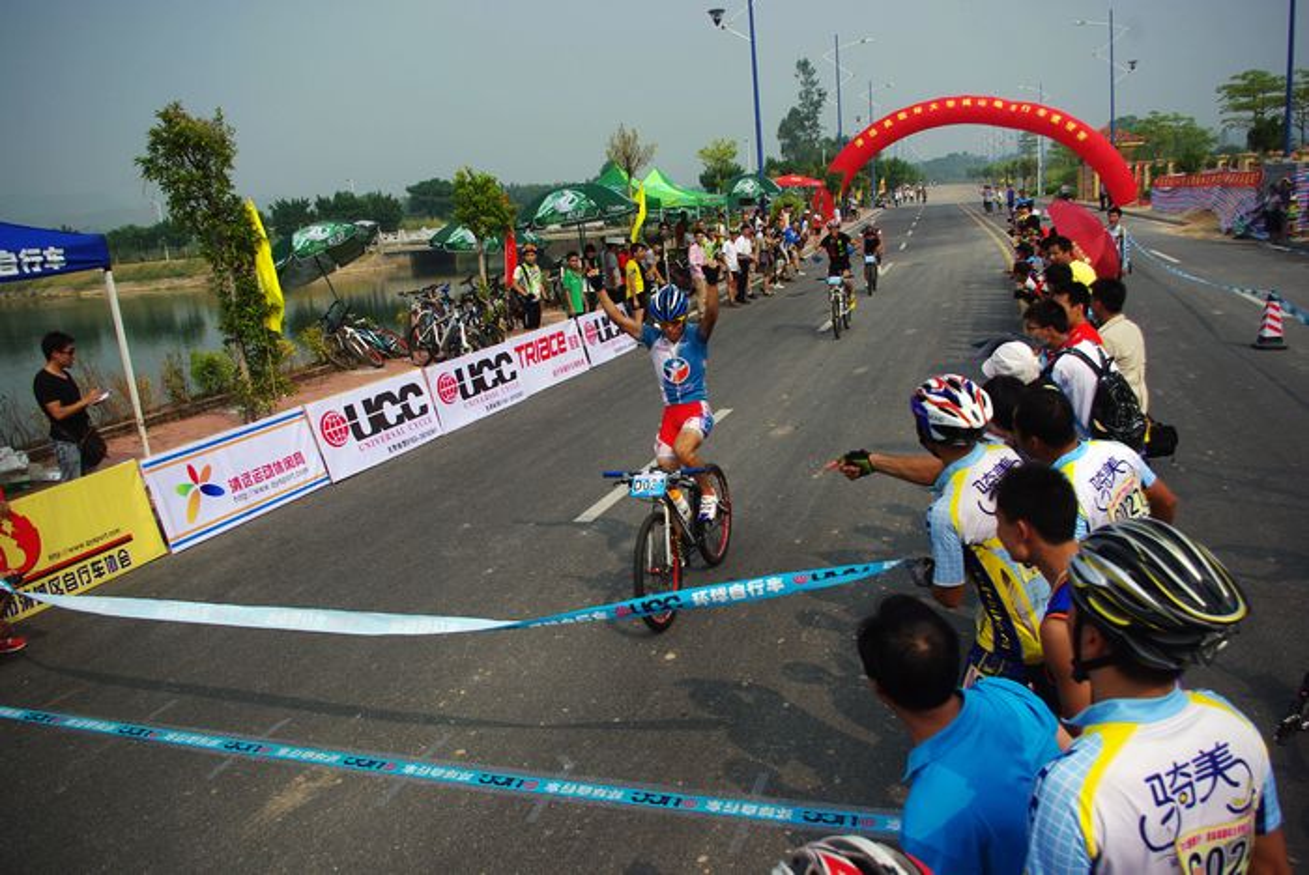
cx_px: 654
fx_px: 983
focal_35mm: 27
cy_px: 438
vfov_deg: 48.0
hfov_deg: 67.3
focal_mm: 18
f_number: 4.5
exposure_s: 1/1000
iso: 100
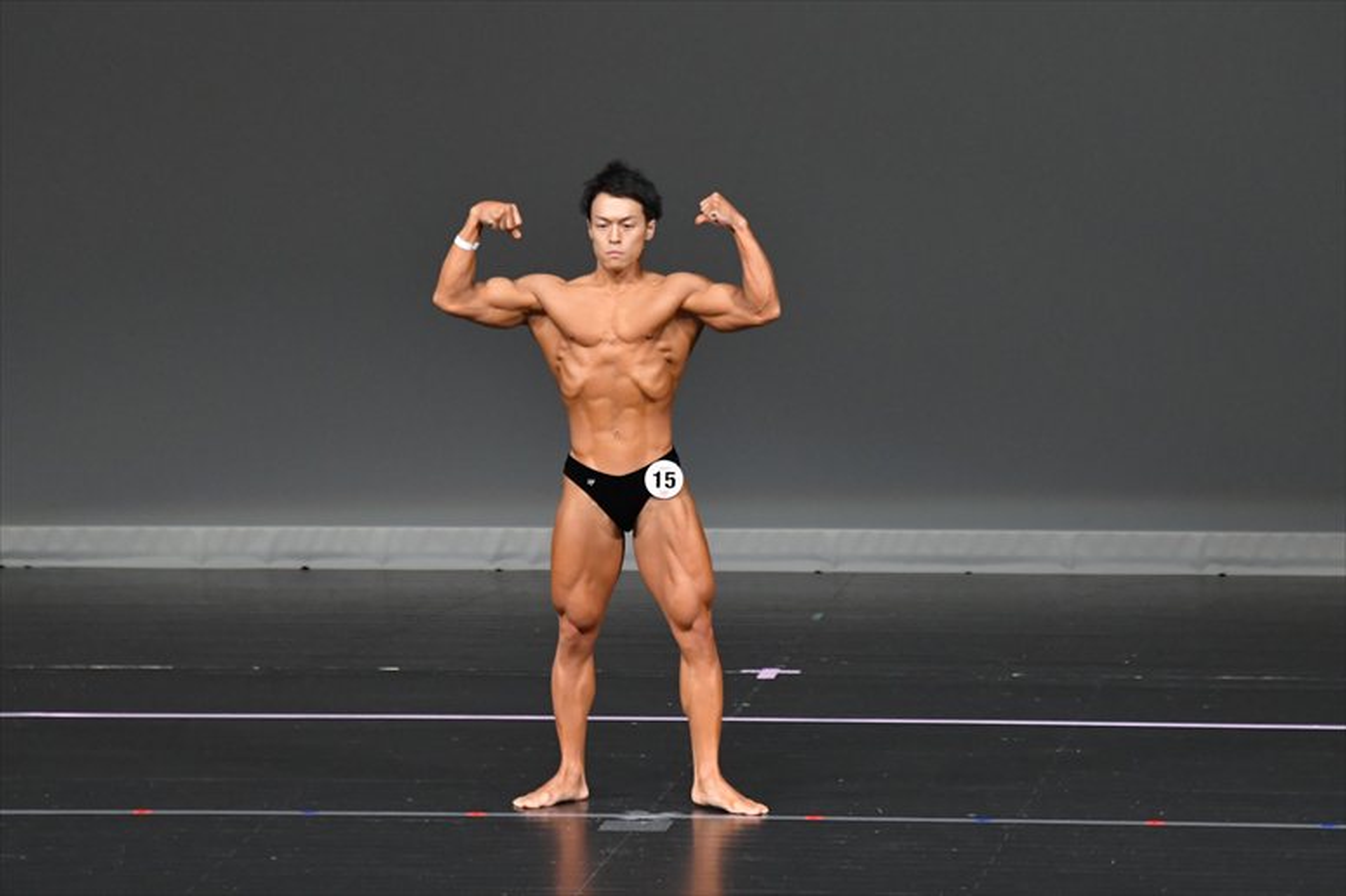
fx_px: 10651
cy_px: 448
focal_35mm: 285
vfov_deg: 4.8
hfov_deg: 7.2
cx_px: 673
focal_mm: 190
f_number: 5.6
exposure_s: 1/400
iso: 4000
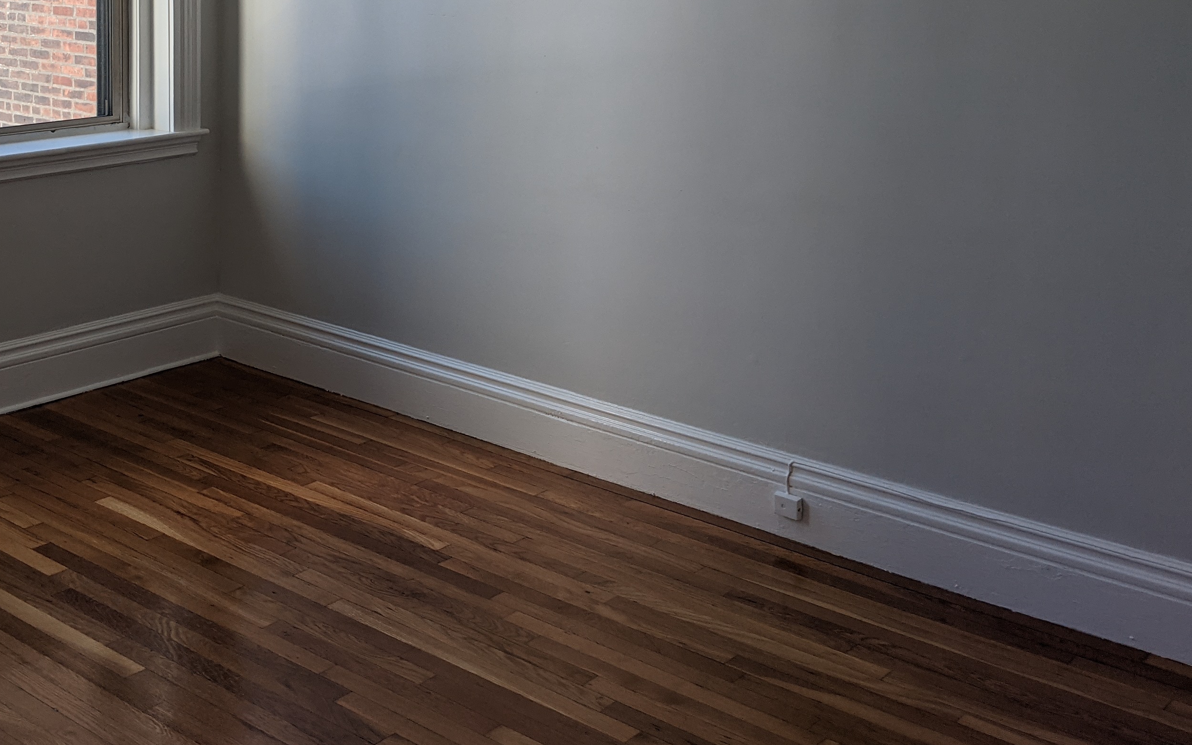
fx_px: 1494
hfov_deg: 42.7
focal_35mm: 46
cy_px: 79
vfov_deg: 27.0
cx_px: 366
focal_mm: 4.44
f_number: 1.8
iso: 43
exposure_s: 1/249
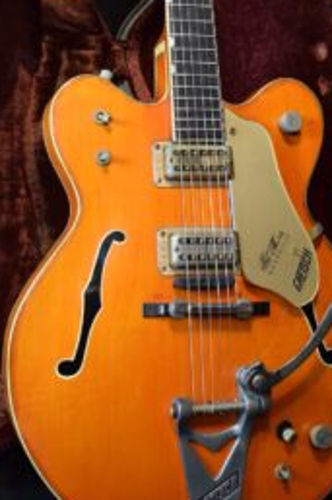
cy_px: 111
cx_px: 177
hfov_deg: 19.2
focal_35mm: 71
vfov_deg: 28.0
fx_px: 983
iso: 1600
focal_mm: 25
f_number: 4
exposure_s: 1/30
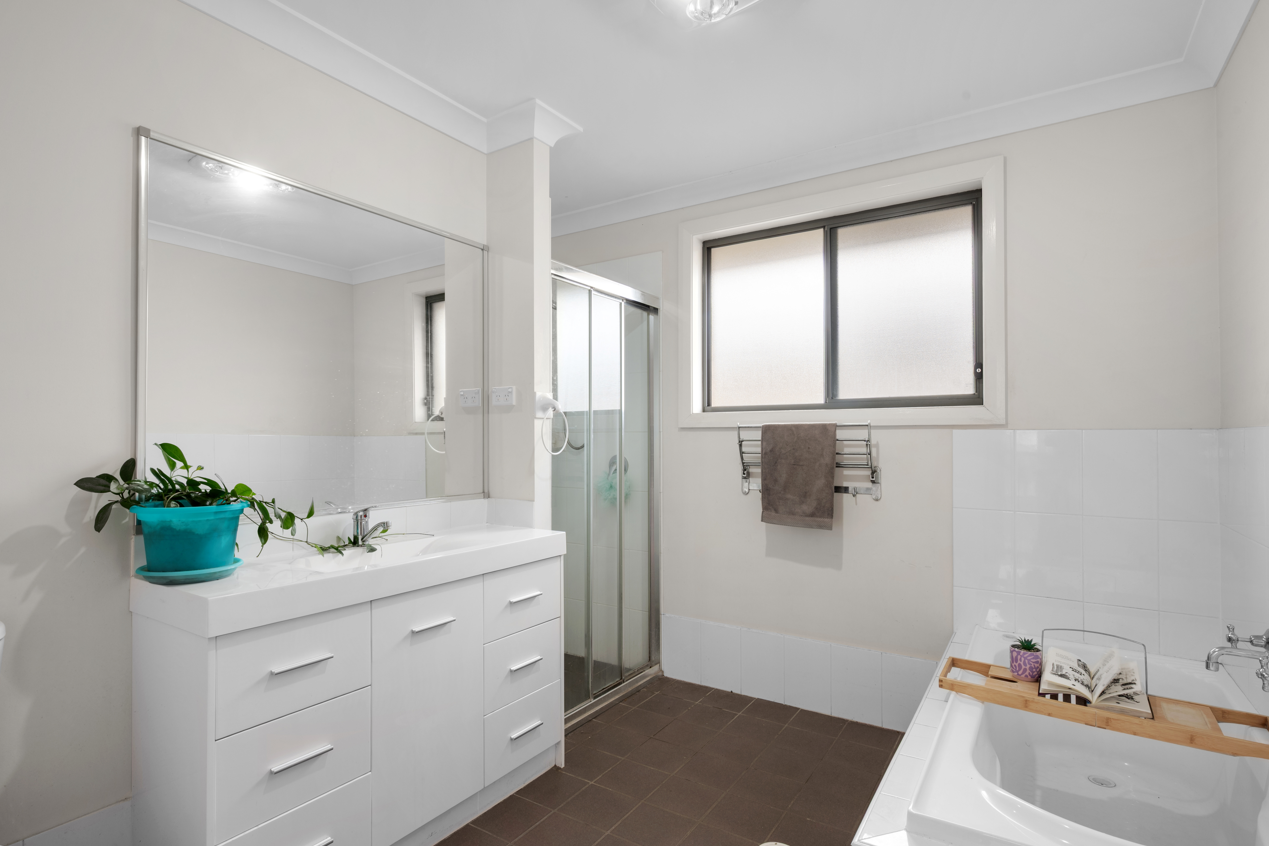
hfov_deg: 90.0
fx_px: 634
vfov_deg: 67.3
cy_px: 452
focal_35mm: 18
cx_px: 607
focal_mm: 16
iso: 160
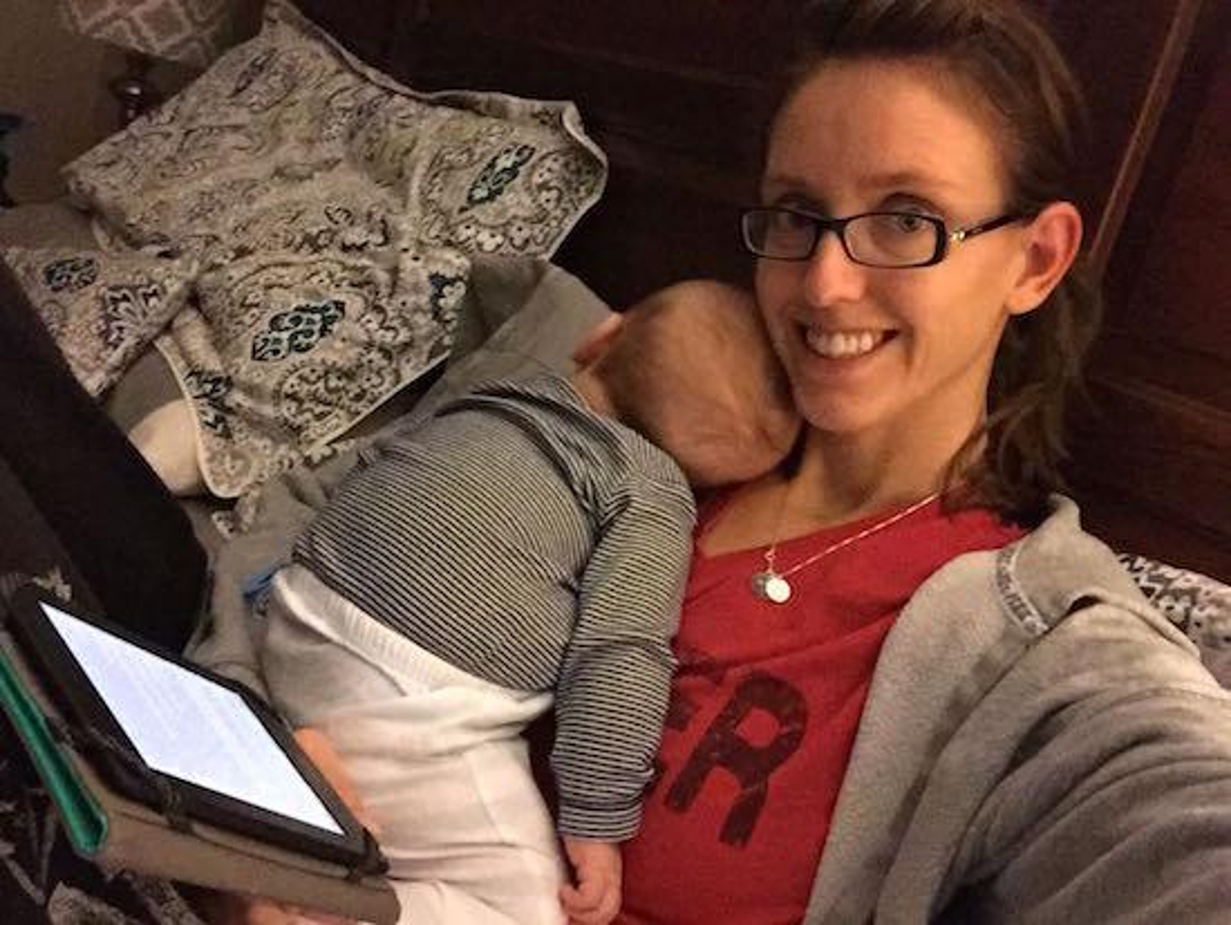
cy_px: 462
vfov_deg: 45.5
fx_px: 1103
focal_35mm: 31
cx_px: 616
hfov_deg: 58.3
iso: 1000
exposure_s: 1/15
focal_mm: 2.65
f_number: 2.2
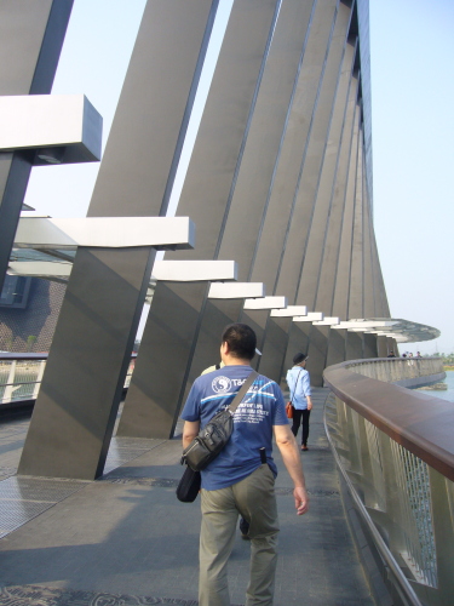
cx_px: 227
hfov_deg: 40.7
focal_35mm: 35
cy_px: 303
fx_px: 612
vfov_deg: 52.6
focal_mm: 5.8
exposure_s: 1/250
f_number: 5.6
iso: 80
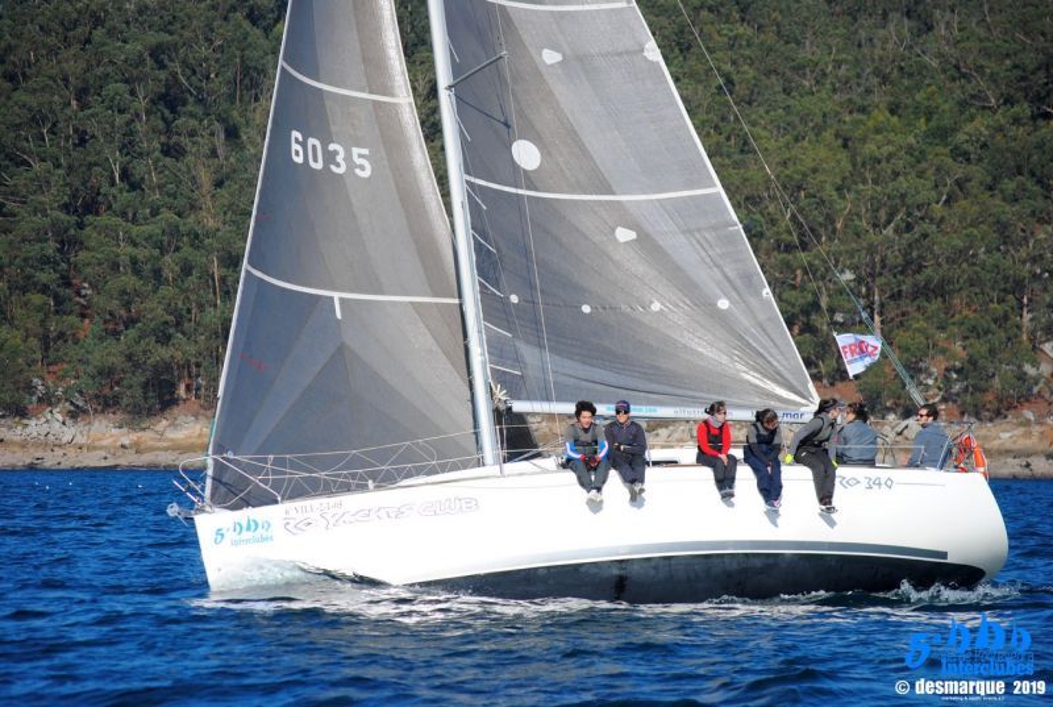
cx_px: 526
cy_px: 354
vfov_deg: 7.7
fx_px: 5276
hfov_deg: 11.4
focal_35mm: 180
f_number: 6.3
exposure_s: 1/640
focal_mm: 120
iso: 100
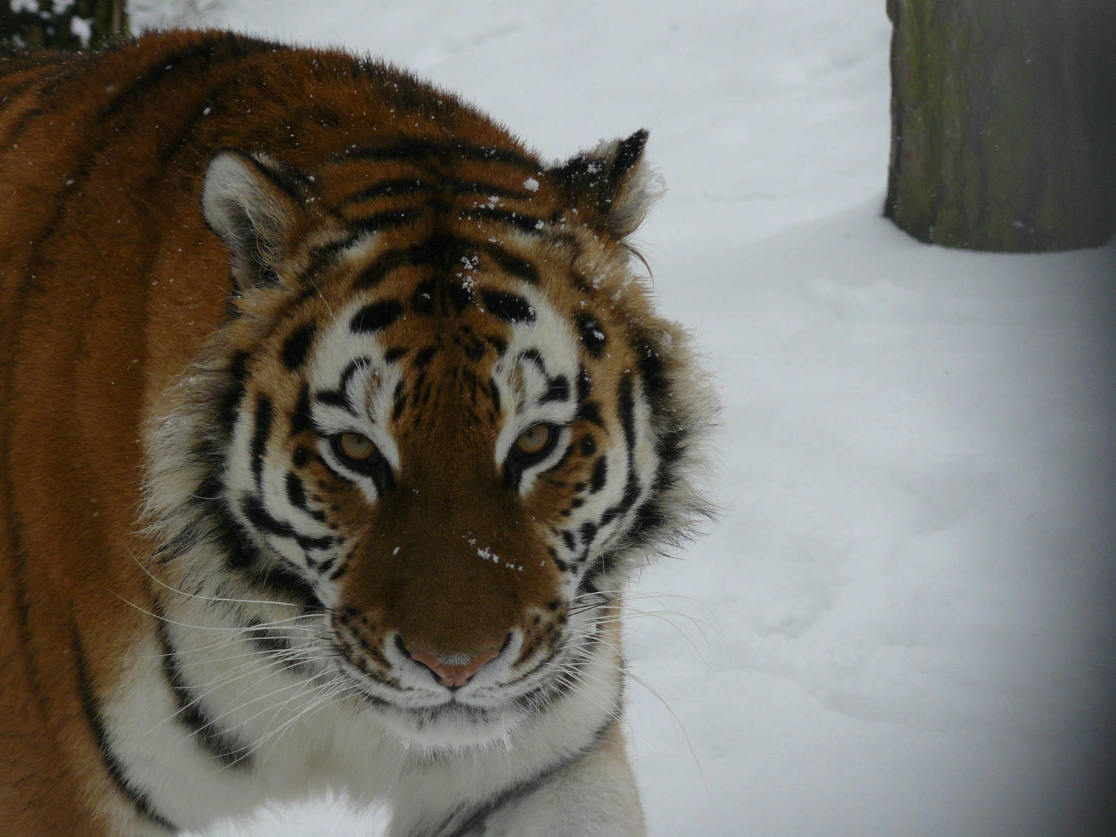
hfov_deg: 10.0
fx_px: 6383
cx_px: 558
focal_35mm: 198
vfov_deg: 7.5
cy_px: 418
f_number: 4
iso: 100
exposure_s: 1/320
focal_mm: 32.9
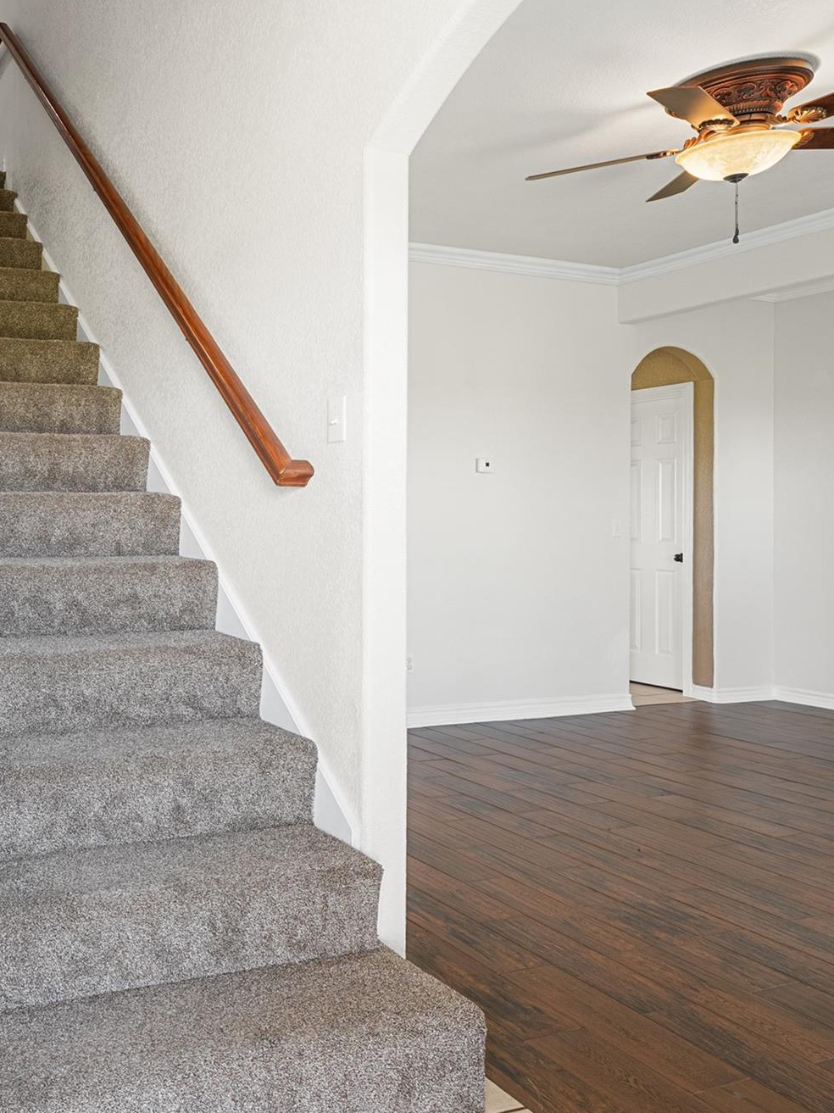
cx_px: 22
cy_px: 541
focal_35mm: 27
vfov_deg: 65.3
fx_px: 868
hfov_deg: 44.6
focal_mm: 18
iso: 500
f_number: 8
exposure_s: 1/4
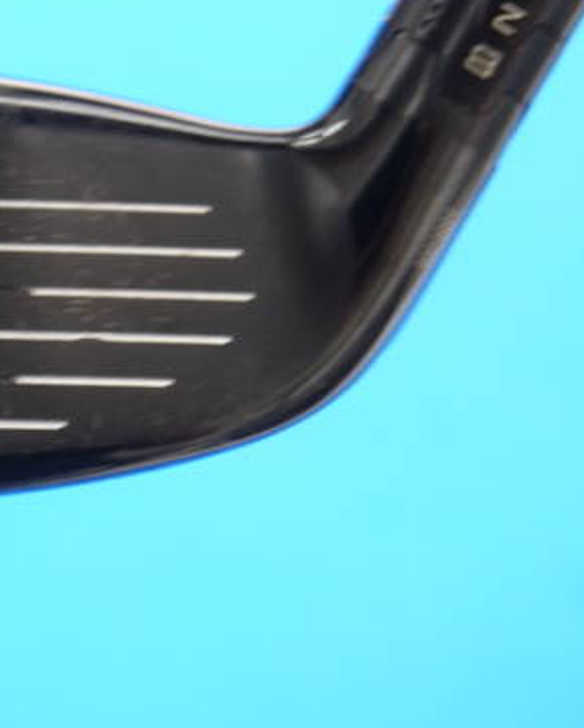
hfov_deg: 10.5
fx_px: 3149
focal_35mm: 146
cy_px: 282
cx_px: -51
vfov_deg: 13.2
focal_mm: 42
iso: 800
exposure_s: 1/50
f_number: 5.6
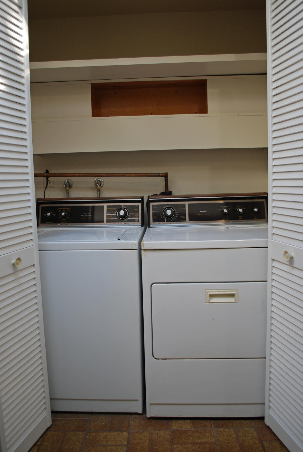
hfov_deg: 43.7
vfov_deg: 61.9
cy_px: 226
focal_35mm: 30
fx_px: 378
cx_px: 152
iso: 200
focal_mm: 20
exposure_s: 1/60
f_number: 3.8
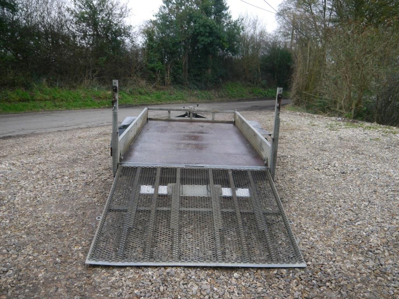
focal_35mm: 28
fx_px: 323
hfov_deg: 63.4
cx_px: 200
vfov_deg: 49.7
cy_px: 150
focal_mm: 14
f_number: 3.5
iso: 400
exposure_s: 1/60
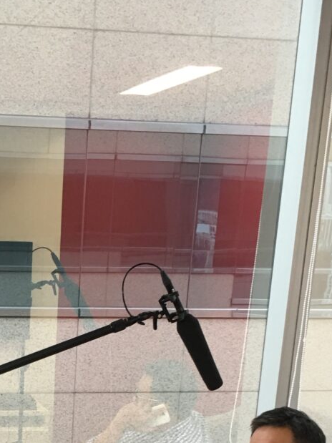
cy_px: 508
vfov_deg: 24.0
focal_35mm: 75
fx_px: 959
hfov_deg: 19.0
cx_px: -8
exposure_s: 1/17
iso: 50
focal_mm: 4.15
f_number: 2.2
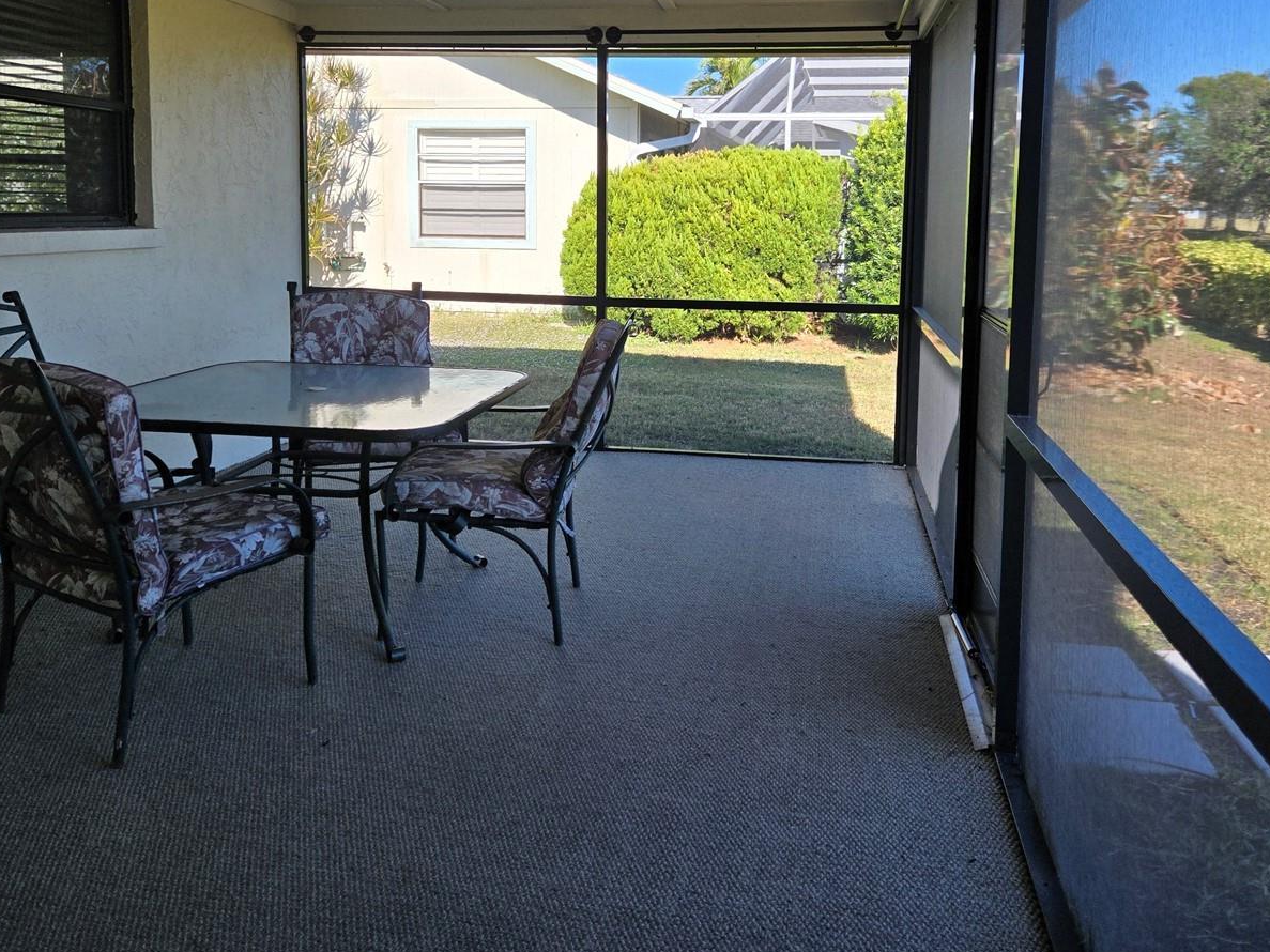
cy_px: 325
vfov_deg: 44.8
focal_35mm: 31
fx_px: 1137
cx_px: 658
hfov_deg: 58.3
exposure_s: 1/2537
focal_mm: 5.4
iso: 80
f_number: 1.8
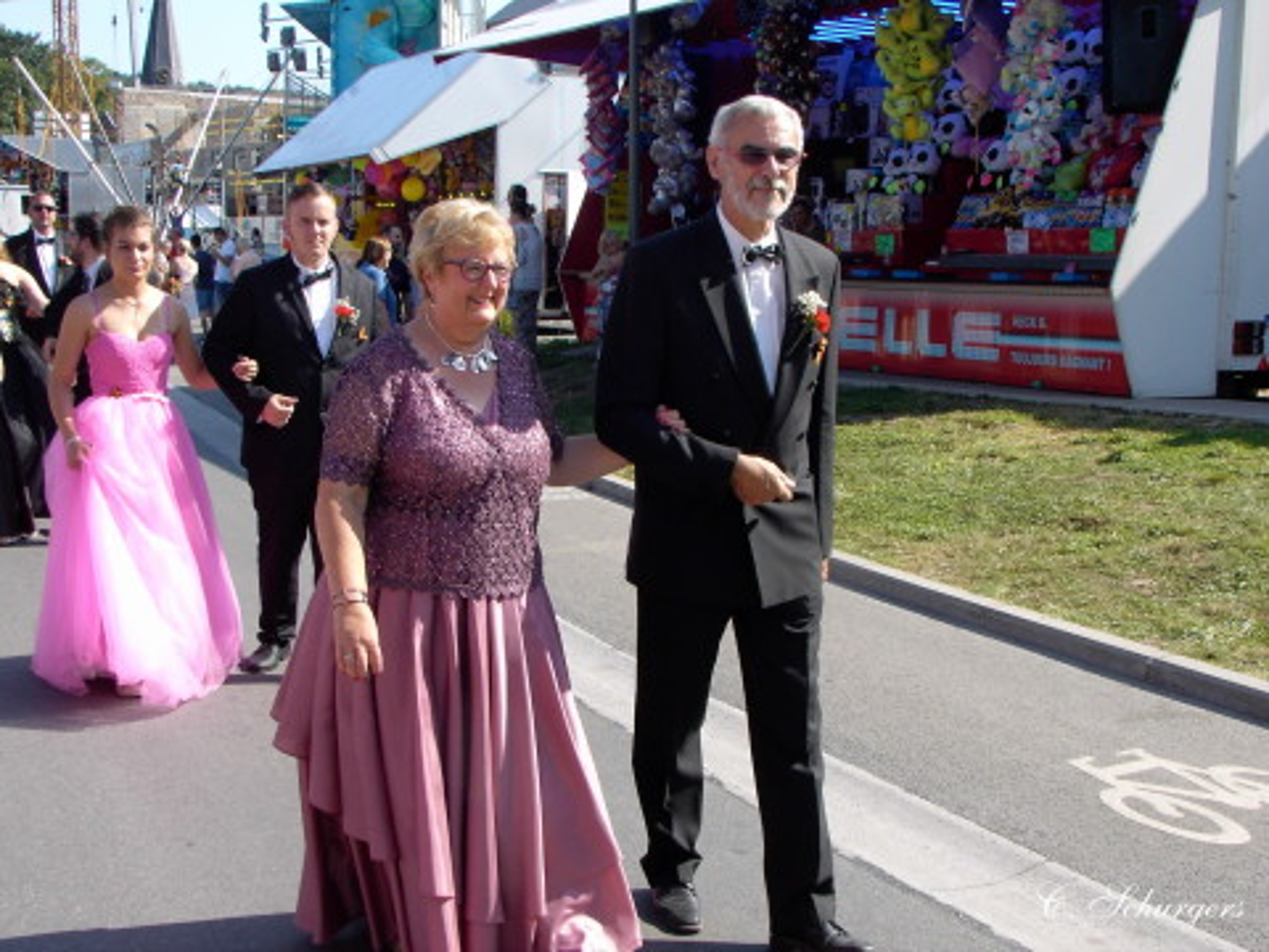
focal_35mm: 49
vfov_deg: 29.7
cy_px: 476
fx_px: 1796
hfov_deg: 38.9
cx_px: 634
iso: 70
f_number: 4.5
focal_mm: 7.5
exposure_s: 1/210
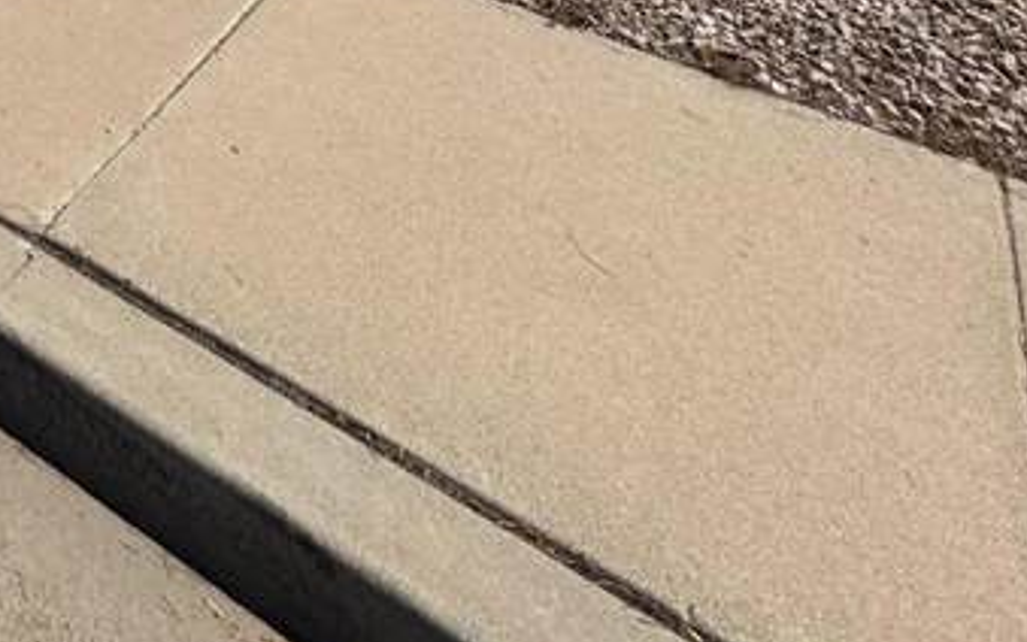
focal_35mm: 42
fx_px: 1176
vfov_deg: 19.3
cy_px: -618
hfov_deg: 40.0
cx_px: -52
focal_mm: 2.22
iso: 50
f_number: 2.2
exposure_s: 1/3390
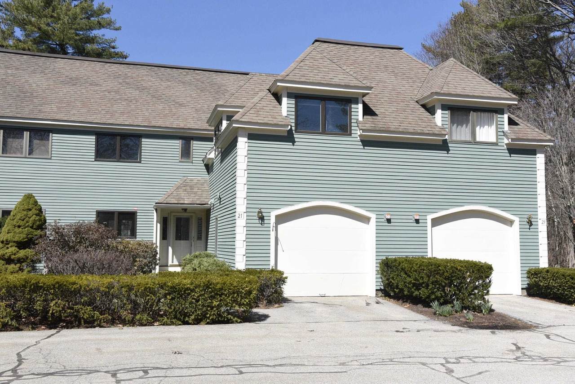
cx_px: 288
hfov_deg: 55.8
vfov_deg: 38.9
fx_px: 543
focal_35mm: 34
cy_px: 192
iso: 1000
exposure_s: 1/4000
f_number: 5.6
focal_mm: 34
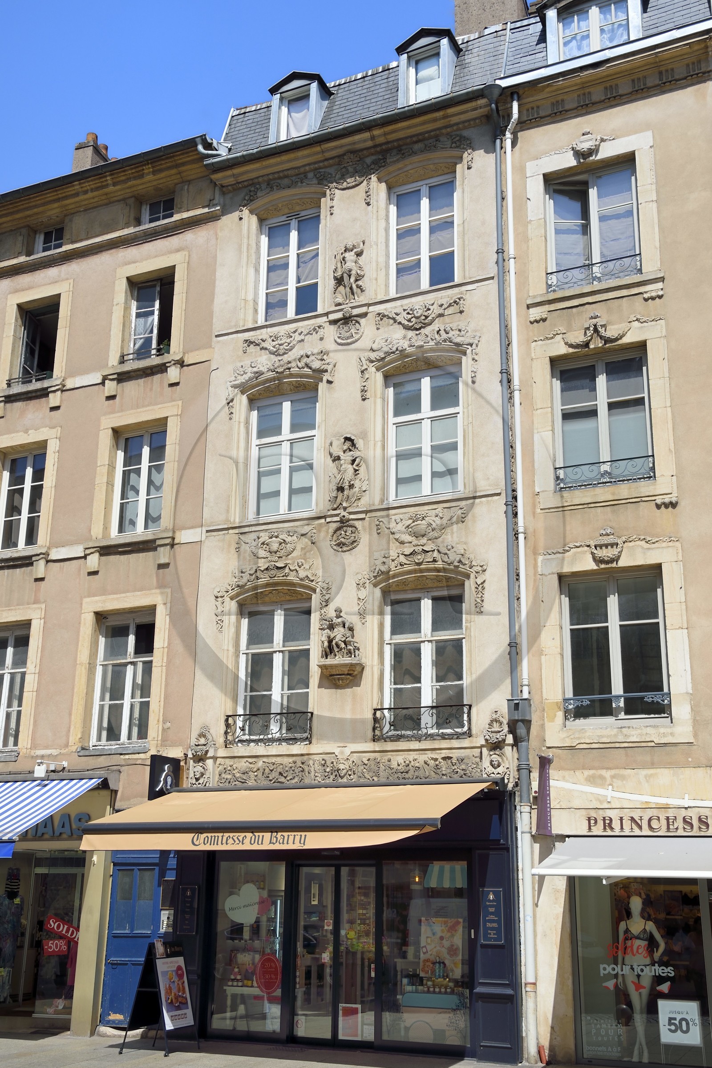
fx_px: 1127
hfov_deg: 35.1
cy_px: 534
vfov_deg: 50.7
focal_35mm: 38
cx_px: 356
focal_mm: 38
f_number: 13
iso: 200
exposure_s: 1/250
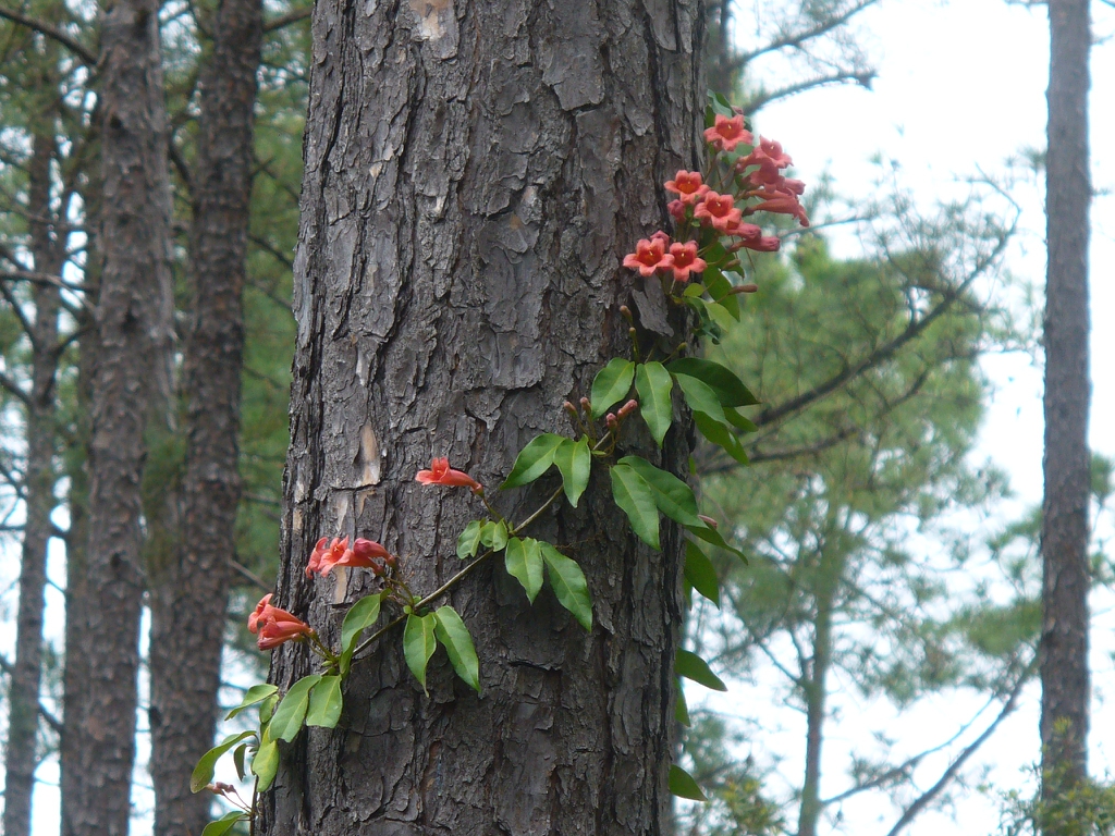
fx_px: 7376
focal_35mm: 229
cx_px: 558
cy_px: 418
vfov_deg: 6.5
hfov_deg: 8.6
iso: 80
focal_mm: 27.6
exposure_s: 1/200
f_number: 4.1
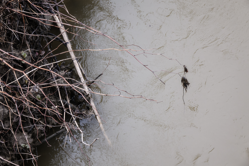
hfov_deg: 10.3
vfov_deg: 6.9
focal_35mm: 200
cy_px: 83
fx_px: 1383
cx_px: 124
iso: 400
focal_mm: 73.3
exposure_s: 1/50
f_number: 10
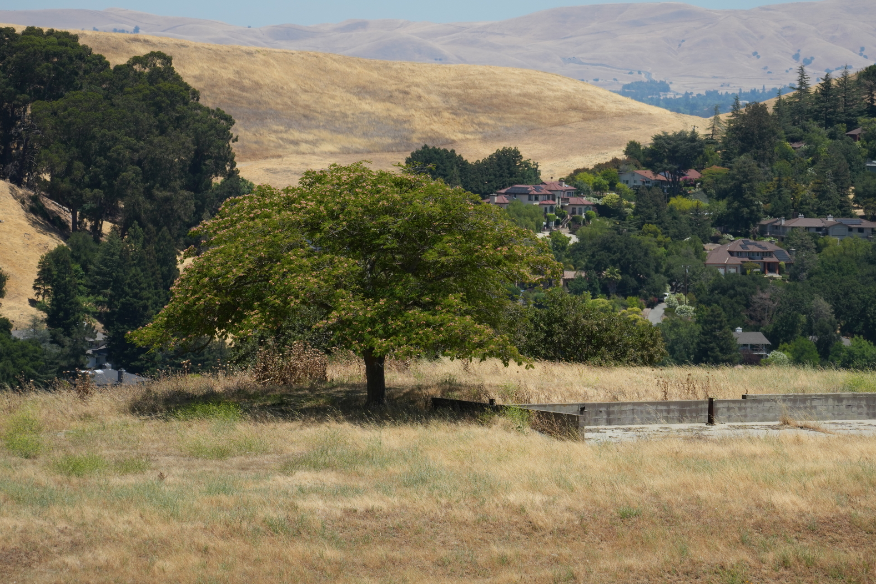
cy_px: 223
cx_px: 474
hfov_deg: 9.9
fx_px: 5061
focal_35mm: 208
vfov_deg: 6.6
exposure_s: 1/1250
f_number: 6.3
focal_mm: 152
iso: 320
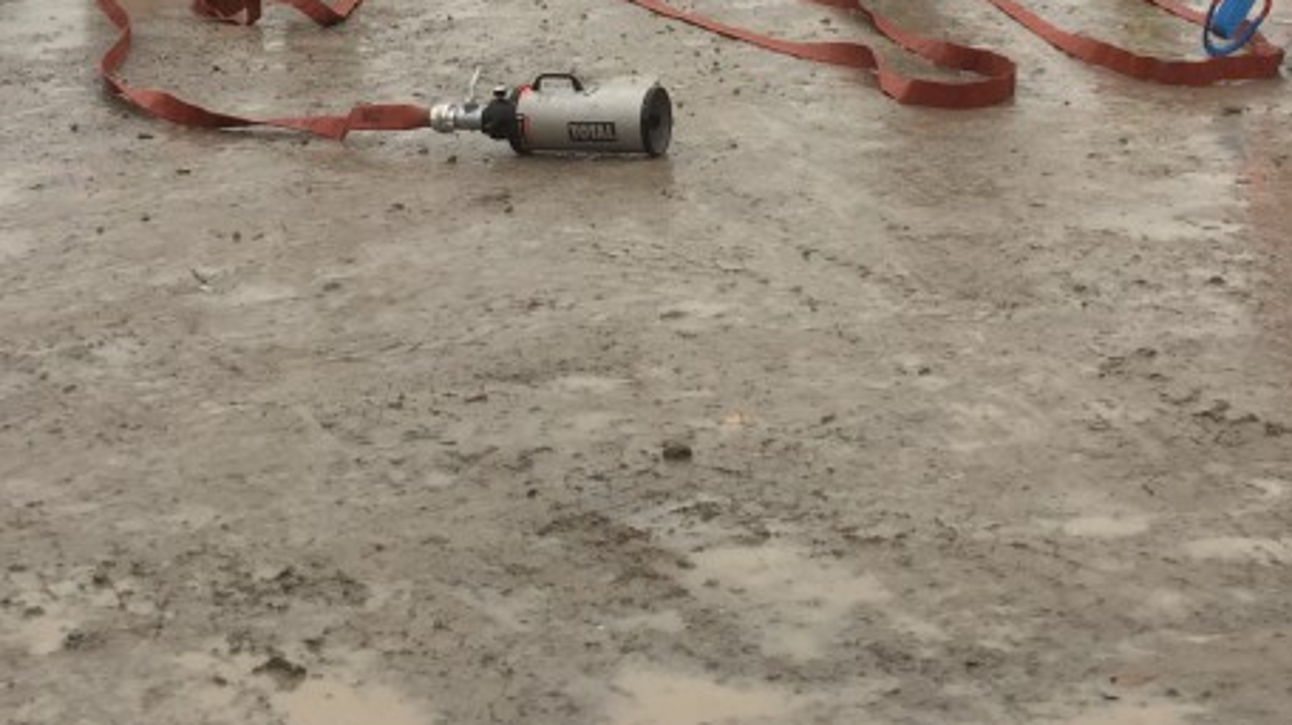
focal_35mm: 71
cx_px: 674
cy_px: -187
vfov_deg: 16.2
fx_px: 2431
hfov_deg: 29.8
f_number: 2.2
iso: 32
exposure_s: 1/168
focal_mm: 4.15
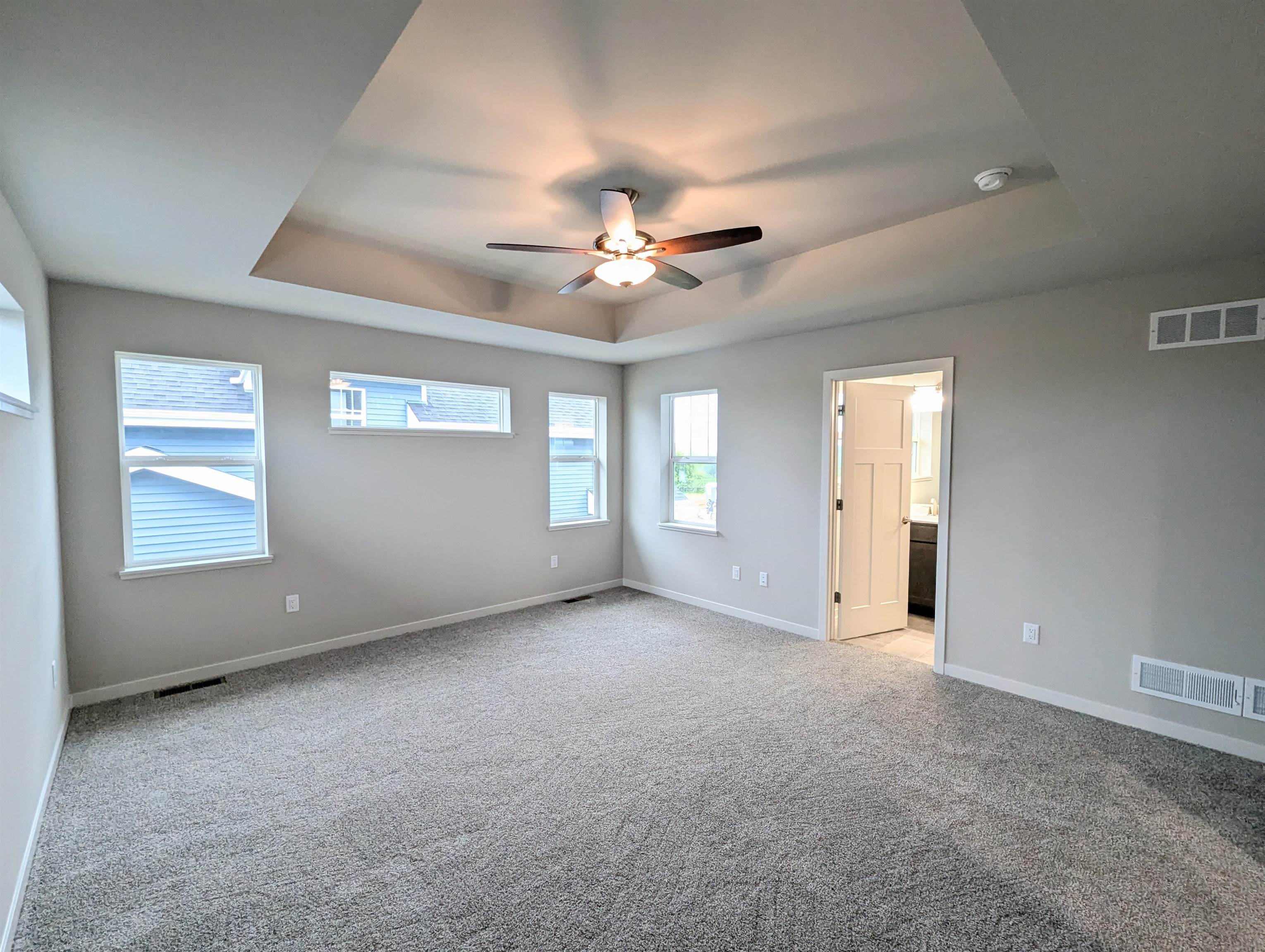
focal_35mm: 13
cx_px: 632
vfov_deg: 90.1
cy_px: 476
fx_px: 476
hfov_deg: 106.1
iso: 194
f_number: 2.2
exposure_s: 1/60
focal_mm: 1.95
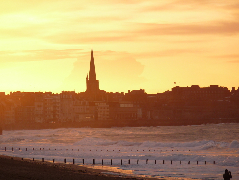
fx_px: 2140
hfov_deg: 6.4
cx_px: 120
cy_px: 90
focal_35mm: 310
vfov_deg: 4.8
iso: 100
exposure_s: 1/200
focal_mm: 55.1
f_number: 4
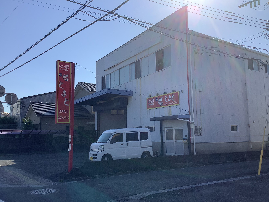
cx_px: 134
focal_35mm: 31
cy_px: 101
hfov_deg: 58.4
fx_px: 241
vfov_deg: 45.4
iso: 25
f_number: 2.4
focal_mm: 3.3
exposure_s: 1/1664
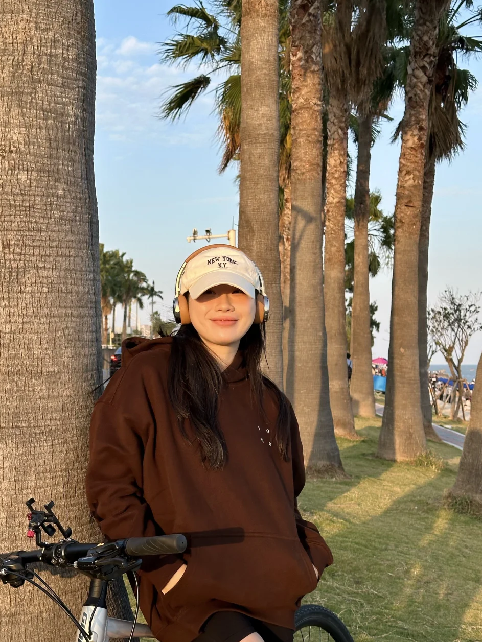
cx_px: 215
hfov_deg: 26.5
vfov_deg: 34.9
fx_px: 1021
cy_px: 366
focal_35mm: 55
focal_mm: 6.86
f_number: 1.78
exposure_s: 1/1185
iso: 64
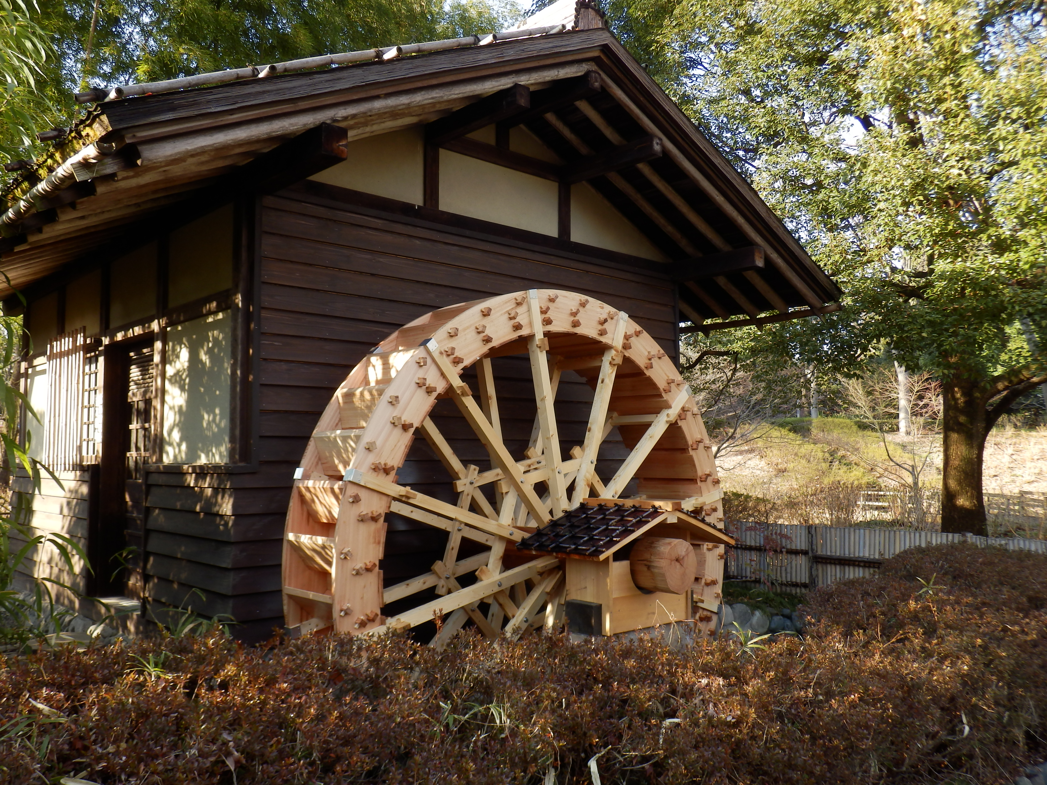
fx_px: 998
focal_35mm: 33
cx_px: 524
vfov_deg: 42.9
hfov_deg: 55.4
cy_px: 392
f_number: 3.7
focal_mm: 5.9
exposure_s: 1/80
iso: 80
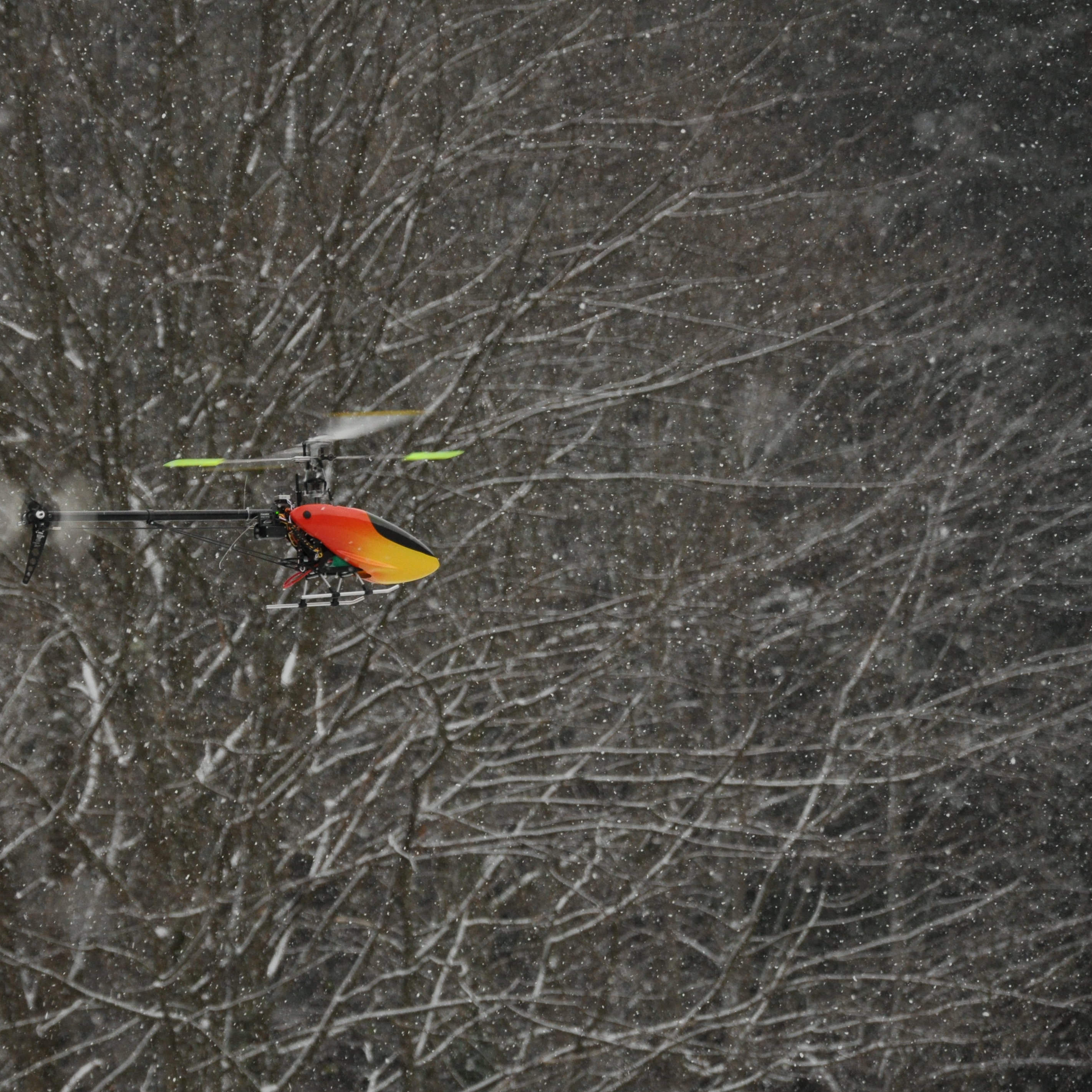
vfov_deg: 8.7
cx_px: 329
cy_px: 547
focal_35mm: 202
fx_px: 7197
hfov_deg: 8.7
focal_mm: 105
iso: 800
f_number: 5.6
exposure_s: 1/500
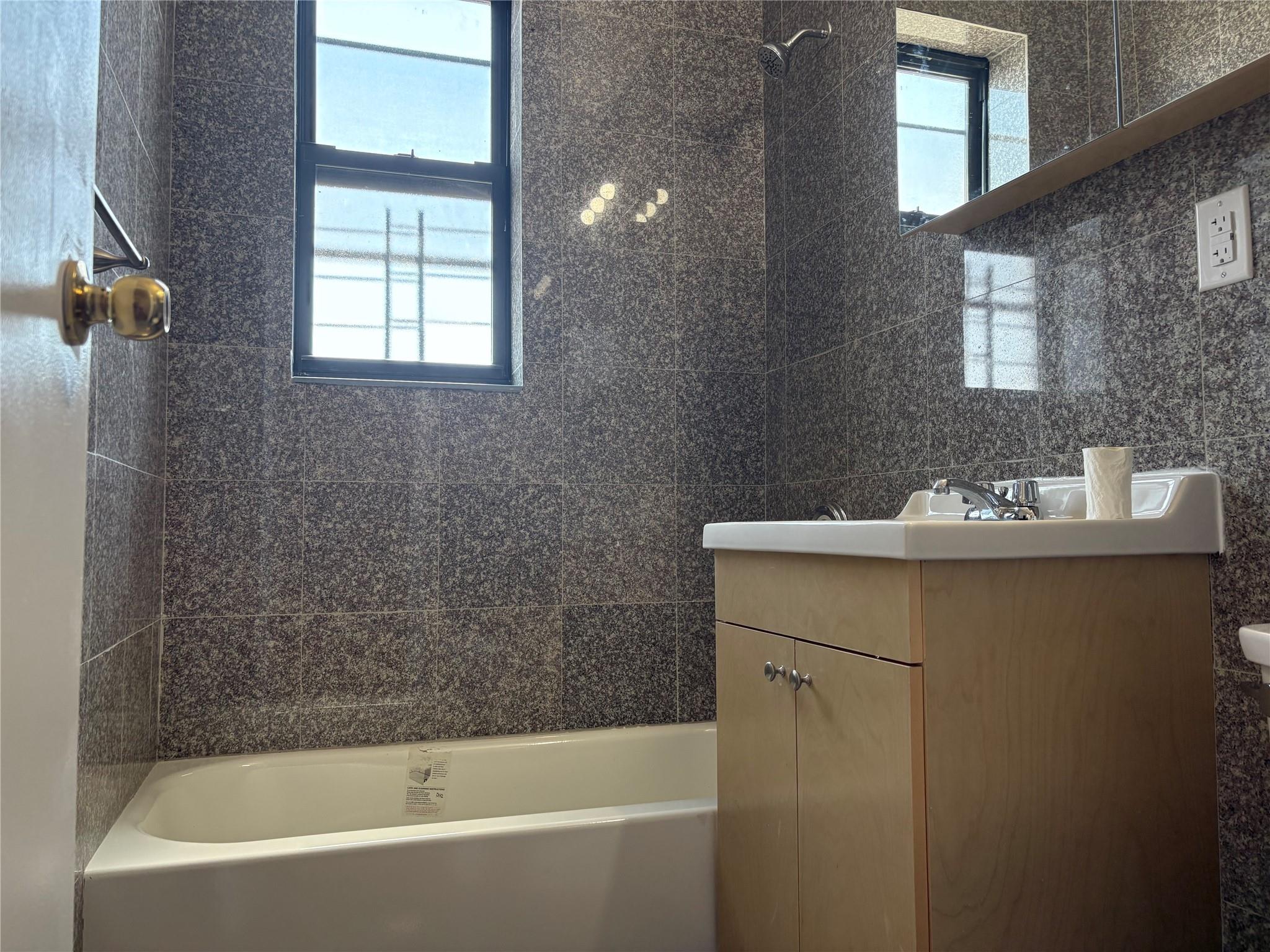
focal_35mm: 26
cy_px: 476
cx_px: 635
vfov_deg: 53.1
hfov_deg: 67.3
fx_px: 954
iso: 125
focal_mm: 5.96
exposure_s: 1/153
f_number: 1.6
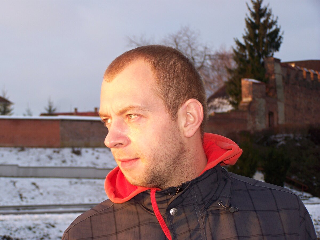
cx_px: 160
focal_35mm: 94
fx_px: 869
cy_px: 120
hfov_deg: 20.9
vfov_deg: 15.7
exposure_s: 1/80
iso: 64
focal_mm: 15.6
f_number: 3.2
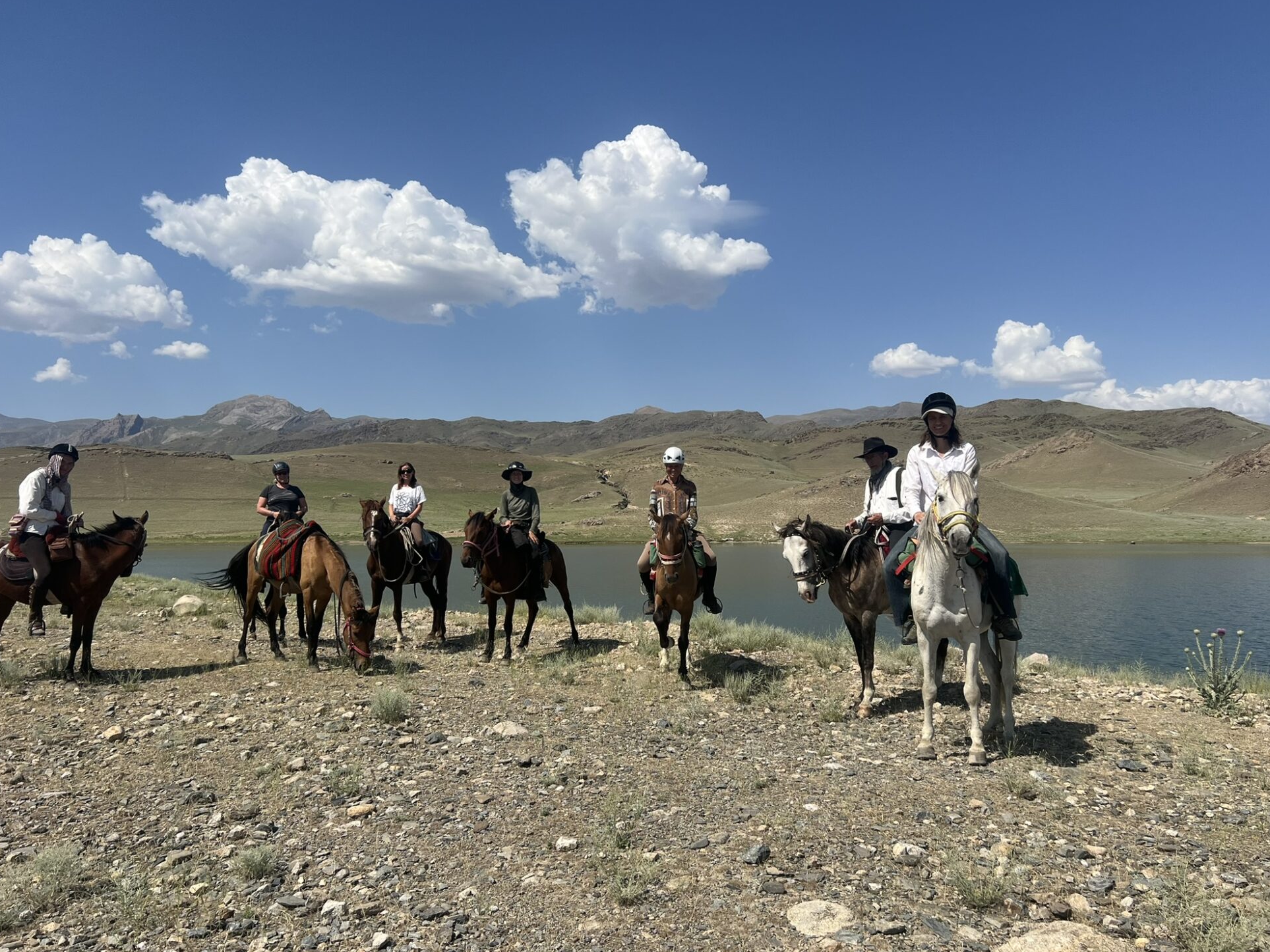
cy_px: 477
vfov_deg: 51.3
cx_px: 634
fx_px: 990
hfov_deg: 65.3
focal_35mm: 27
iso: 50
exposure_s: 1/6579
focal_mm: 5.7
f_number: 1.5
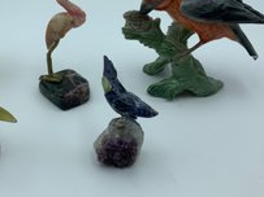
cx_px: 97
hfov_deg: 38.6
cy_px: 72
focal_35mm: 49
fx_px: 373
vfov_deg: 29.5
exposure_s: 1/428
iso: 16
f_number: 1.8
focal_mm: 3
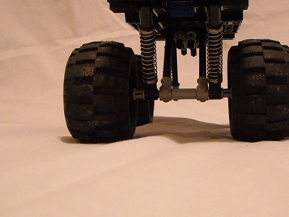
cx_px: 180
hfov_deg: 28.1
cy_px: 56
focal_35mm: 69
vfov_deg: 21.2
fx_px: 576
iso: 400
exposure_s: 1/14
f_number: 2.8
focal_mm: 5.7
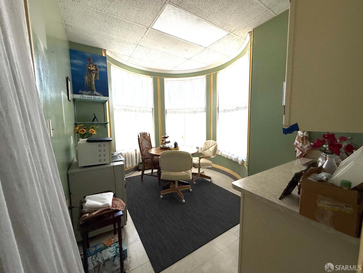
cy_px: 136
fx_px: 147
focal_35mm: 14
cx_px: 182
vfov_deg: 85.7
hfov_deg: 102.1
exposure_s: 1/249
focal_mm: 2.22
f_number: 2.2
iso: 64
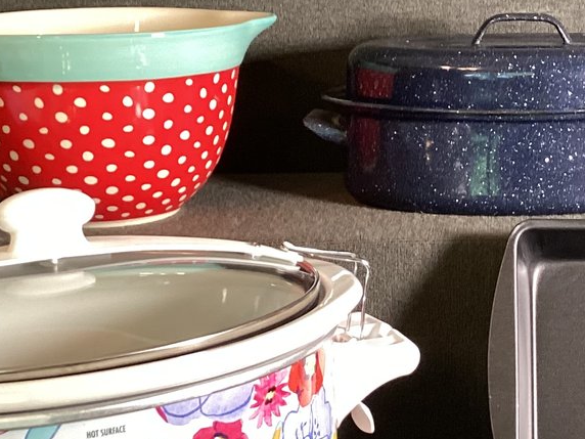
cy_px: 225
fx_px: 1386
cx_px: 524
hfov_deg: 23.2
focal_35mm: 82
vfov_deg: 18.0
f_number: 2.4
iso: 200
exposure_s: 1/50
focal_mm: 3.3
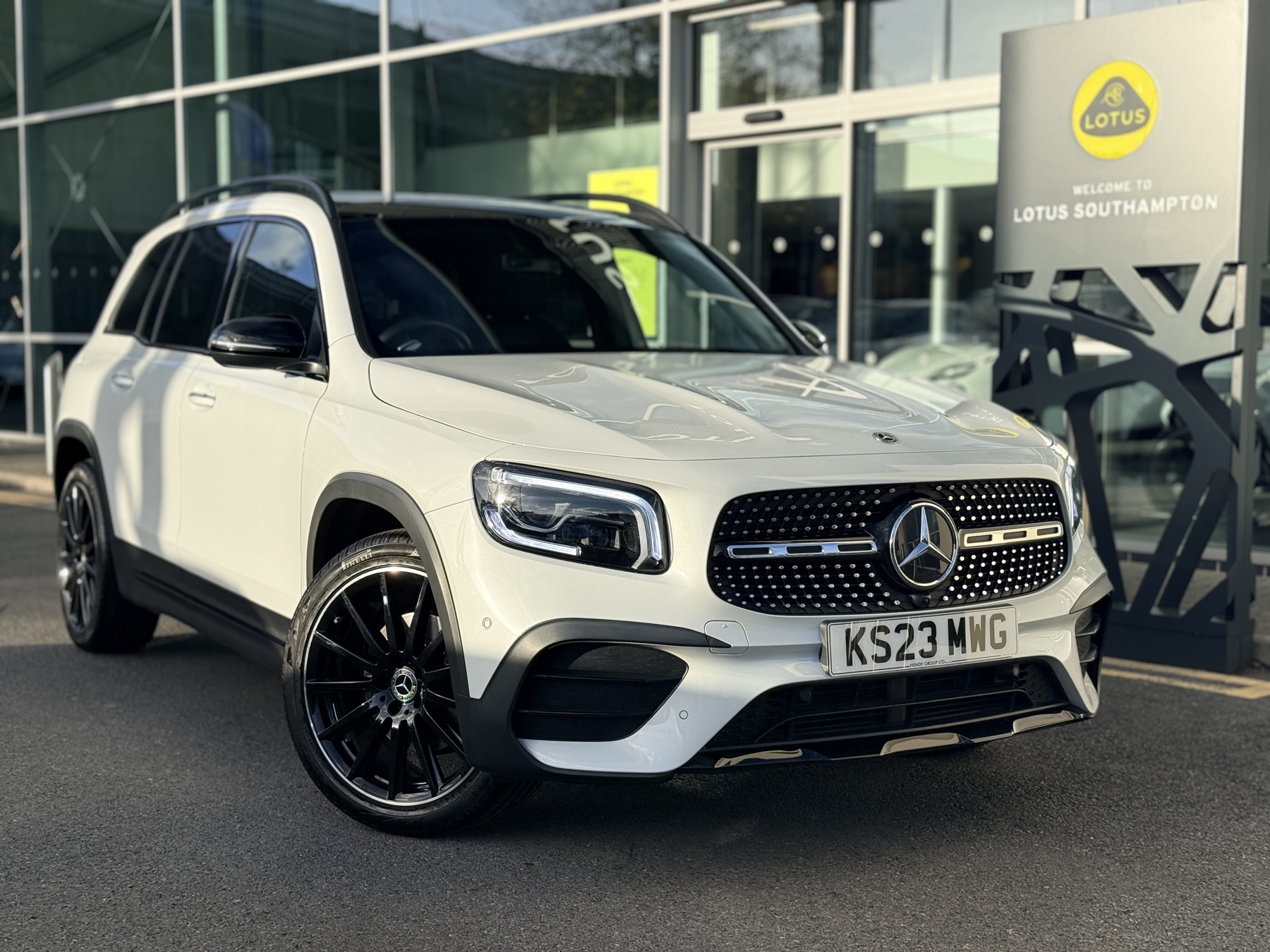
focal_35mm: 48
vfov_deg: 30.3
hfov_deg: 39.7
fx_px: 1761
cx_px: 635
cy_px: 476
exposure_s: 1/3704
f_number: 1.78
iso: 64
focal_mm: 6.76
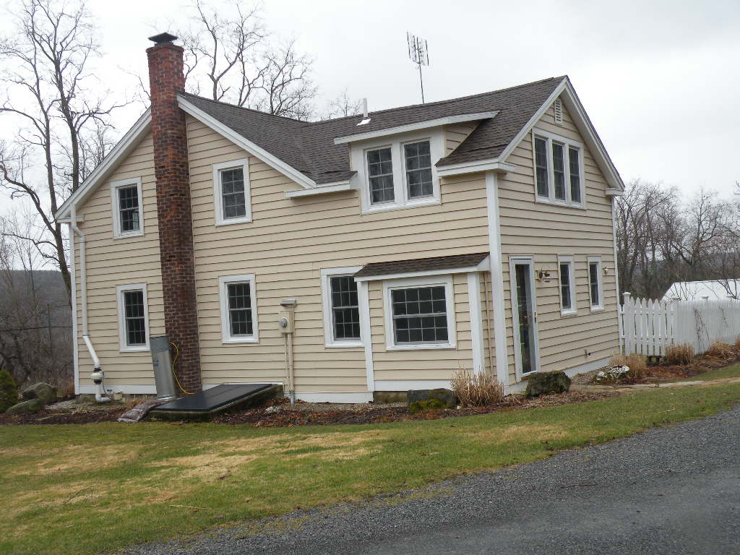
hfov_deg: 44.8
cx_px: 370
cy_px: 278
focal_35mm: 42
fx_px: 898
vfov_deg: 34.3
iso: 64
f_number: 4
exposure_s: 1/104
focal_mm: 7.4
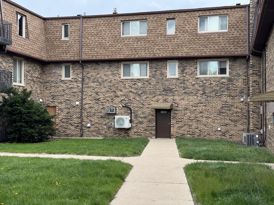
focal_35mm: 48
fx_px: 380
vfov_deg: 30.3
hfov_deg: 39.7
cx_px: 137
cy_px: 102
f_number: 1.78
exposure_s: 1/633
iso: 64
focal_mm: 6.76
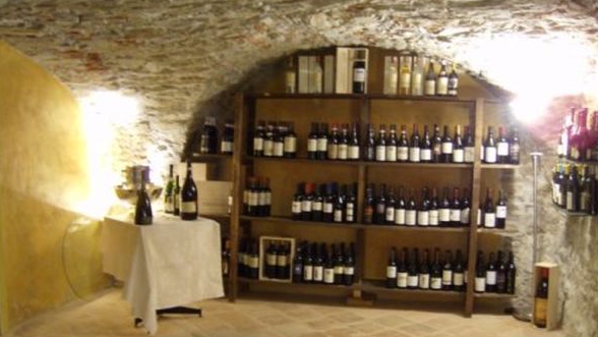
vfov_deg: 29.6
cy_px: 206
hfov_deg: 50.5
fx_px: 634
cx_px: 295
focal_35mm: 40
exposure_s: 1/3.37
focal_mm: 6
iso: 200
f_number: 2.8
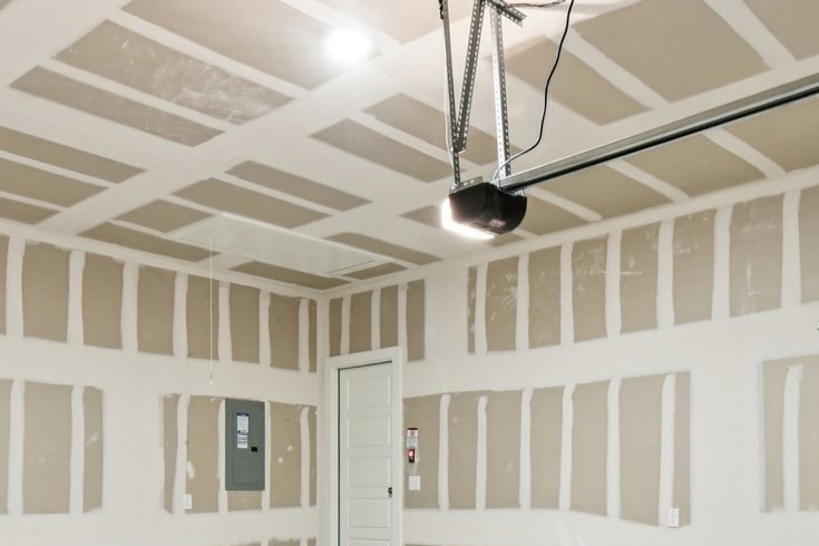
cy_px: 514
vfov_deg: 32.2
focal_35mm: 39
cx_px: 464
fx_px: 887
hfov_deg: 49.4
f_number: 8
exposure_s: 1/1.67
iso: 400
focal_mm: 14
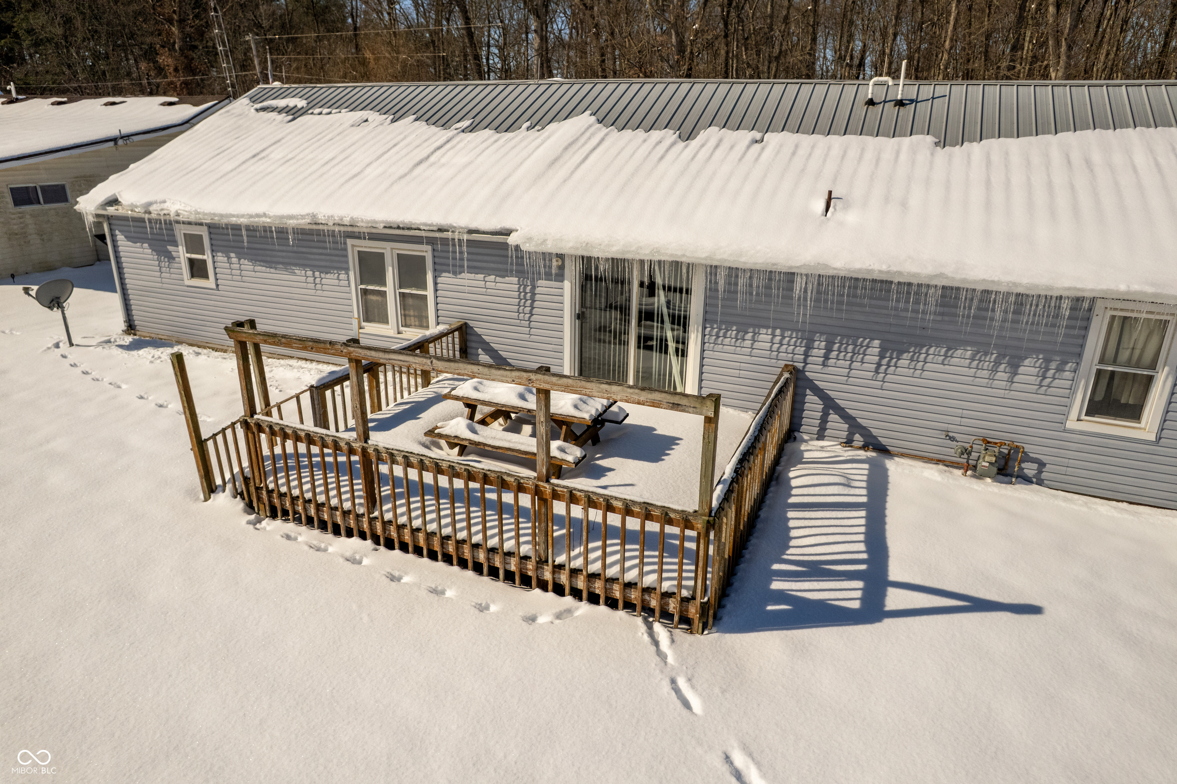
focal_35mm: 22
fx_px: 719
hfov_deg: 78.6
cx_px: 588
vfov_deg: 57.2
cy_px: 392
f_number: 2.8
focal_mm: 8.38
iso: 110
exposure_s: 1/6400
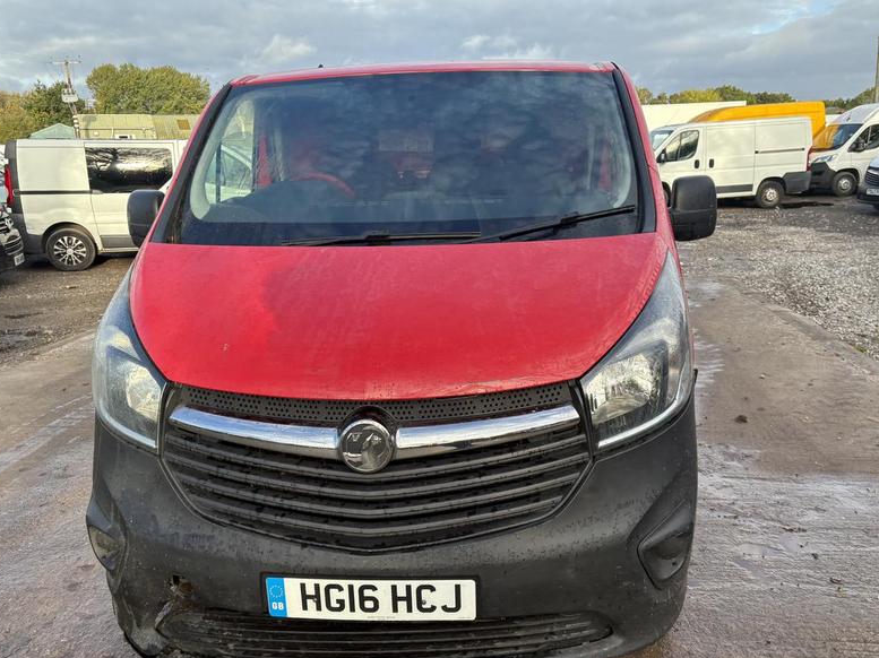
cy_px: 362
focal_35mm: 30
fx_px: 761
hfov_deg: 60.0
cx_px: 436
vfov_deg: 46.7
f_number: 1.6
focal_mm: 5.96
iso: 50
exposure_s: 1/482
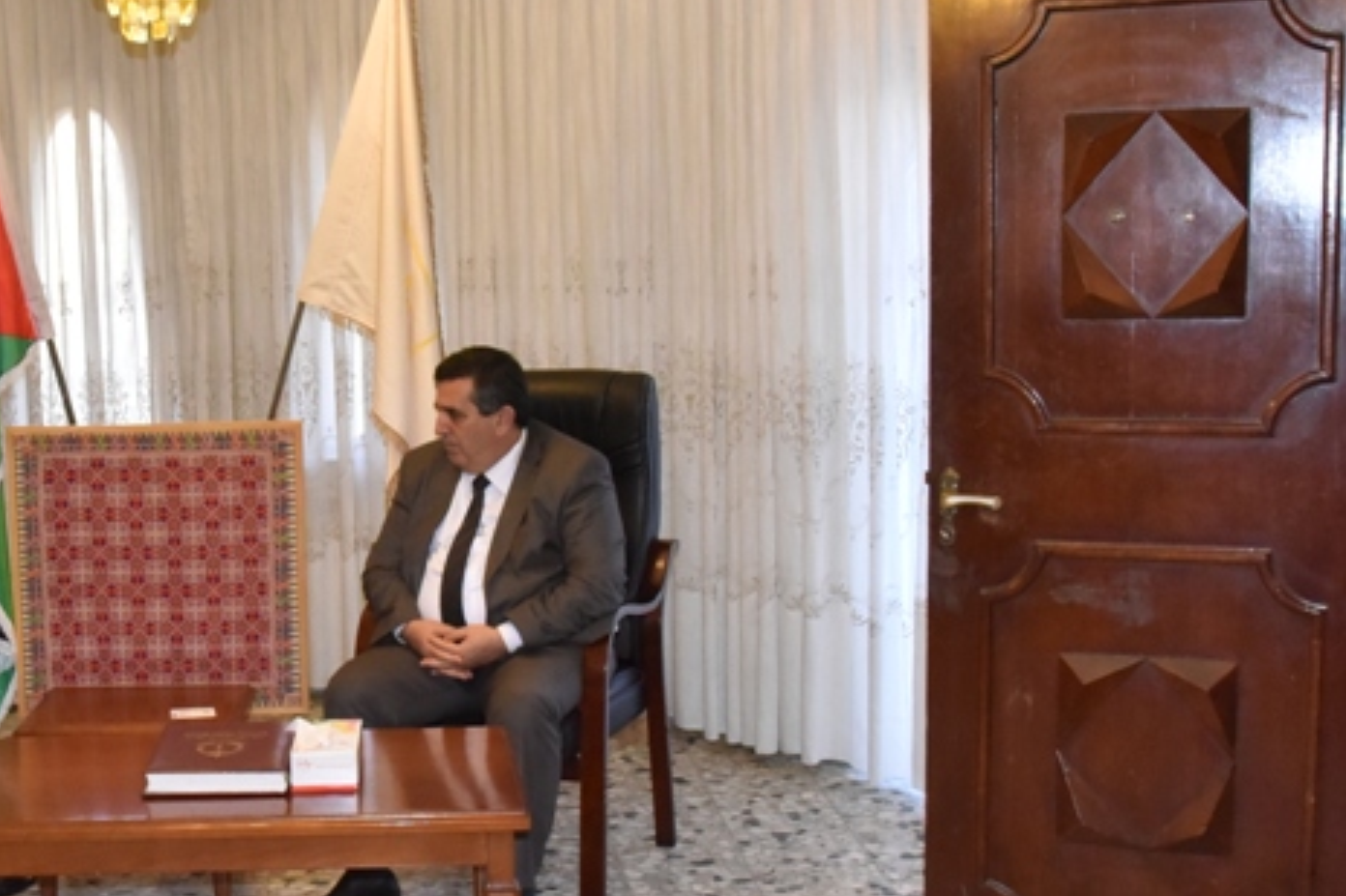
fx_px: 1981
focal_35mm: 53
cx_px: 342
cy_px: 547
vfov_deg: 25.4
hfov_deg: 36.7
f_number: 8
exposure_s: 1/250
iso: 3200
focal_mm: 24
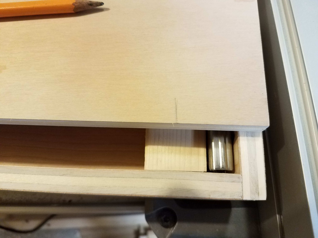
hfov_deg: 67.3
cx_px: 159
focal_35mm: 26
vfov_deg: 53.1
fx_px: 239
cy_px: 119
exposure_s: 1/17
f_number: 1.7
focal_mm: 4.2
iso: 200
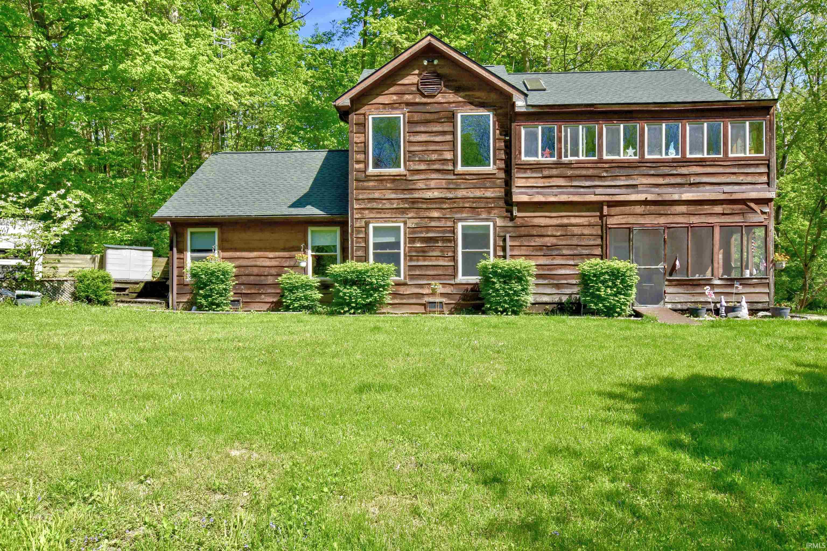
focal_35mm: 22
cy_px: 276
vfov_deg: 56.1
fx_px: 517
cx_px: 414
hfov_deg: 77.3
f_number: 10
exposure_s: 1/320
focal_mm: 15
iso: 400
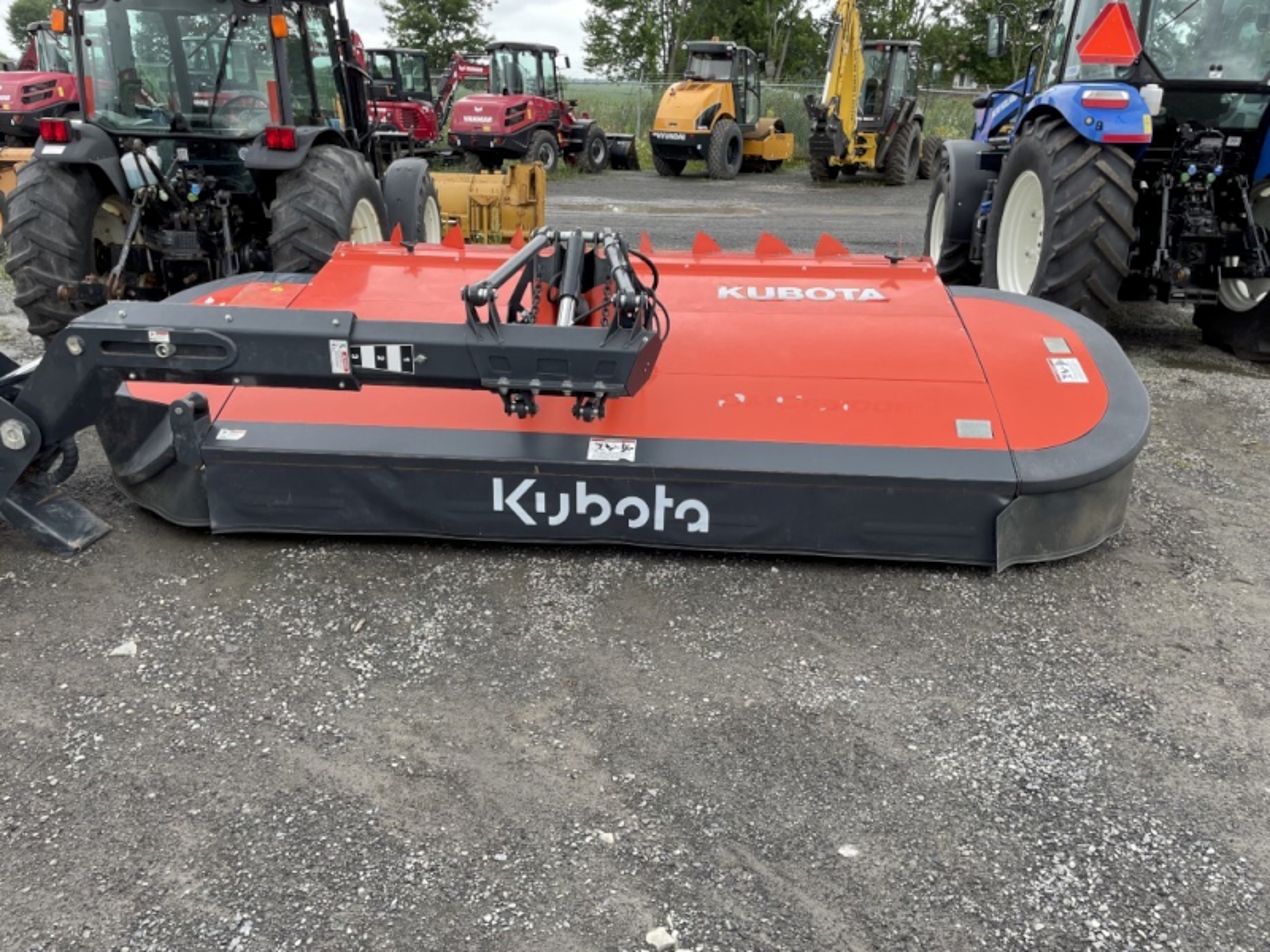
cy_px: 476
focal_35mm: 26
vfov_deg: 53.1
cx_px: 635
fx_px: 954
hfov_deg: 67.3
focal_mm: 4.2
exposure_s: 1/567
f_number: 1.6
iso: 32
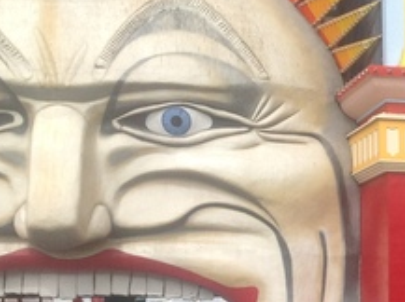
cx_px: 465
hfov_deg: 16.8
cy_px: 307
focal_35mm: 113
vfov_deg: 12.9
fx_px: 1320
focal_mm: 4.28
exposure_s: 1/1592
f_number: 2.4
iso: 50
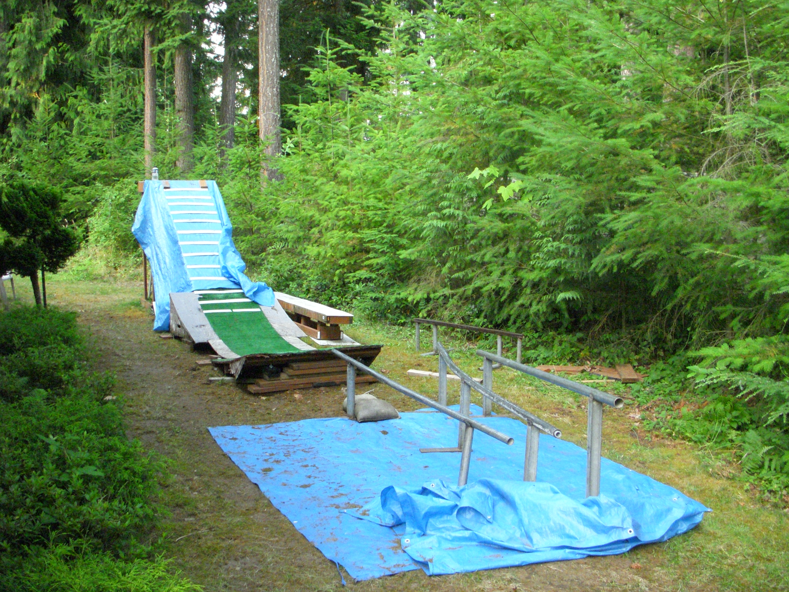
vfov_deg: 37.7
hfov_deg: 49.0
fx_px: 866
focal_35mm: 38
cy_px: 296
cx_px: 394
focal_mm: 6.3
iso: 800
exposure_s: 1/125
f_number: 3.3
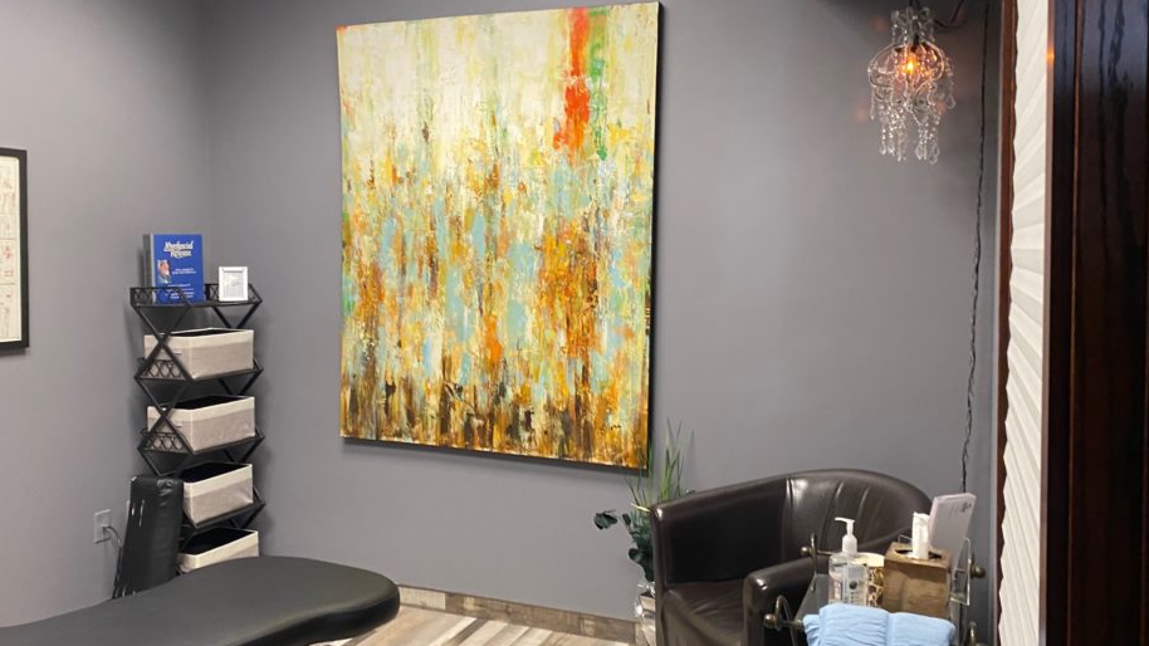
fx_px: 944
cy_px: 305
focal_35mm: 31
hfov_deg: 62.6
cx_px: 561
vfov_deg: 37.8
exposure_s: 1/60
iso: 200
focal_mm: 4.25
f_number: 1.8
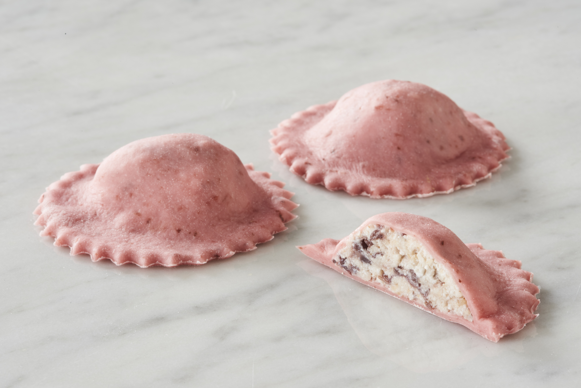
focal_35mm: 105
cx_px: 290
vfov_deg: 13.0
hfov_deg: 19.5
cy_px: 194
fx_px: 1695
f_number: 36
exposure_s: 1/100
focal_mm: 105
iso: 100
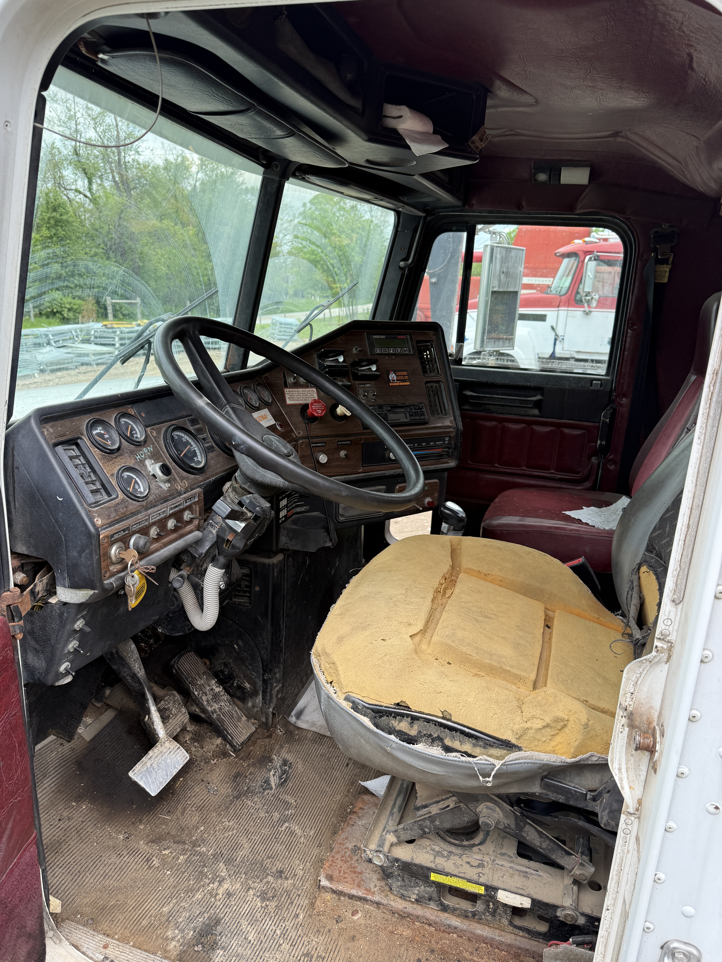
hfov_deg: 56.8
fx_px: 667
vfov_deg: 71.6
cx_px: 361
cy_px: 481
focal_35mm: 24
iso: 80
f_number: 1.78
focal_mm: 6.76
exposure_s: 1/689
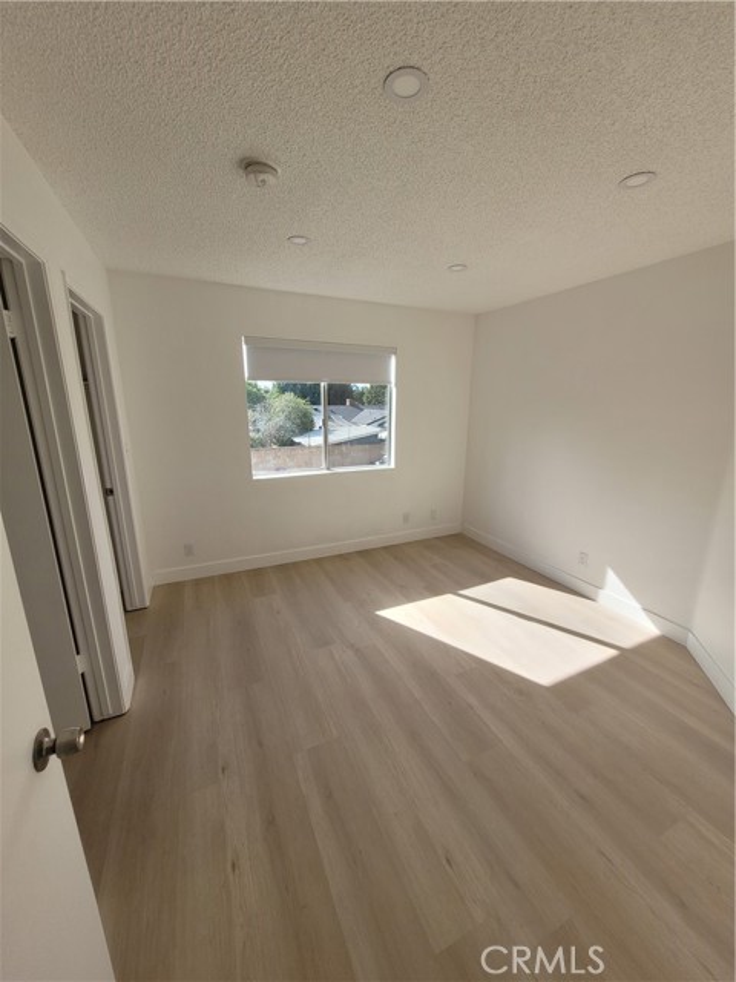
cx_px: 368
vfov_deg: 106.2
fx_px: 369
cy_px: 491
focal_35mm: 13
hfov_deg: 89.9
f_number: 2.2
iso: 40
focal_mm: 1.74
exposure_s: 1/370
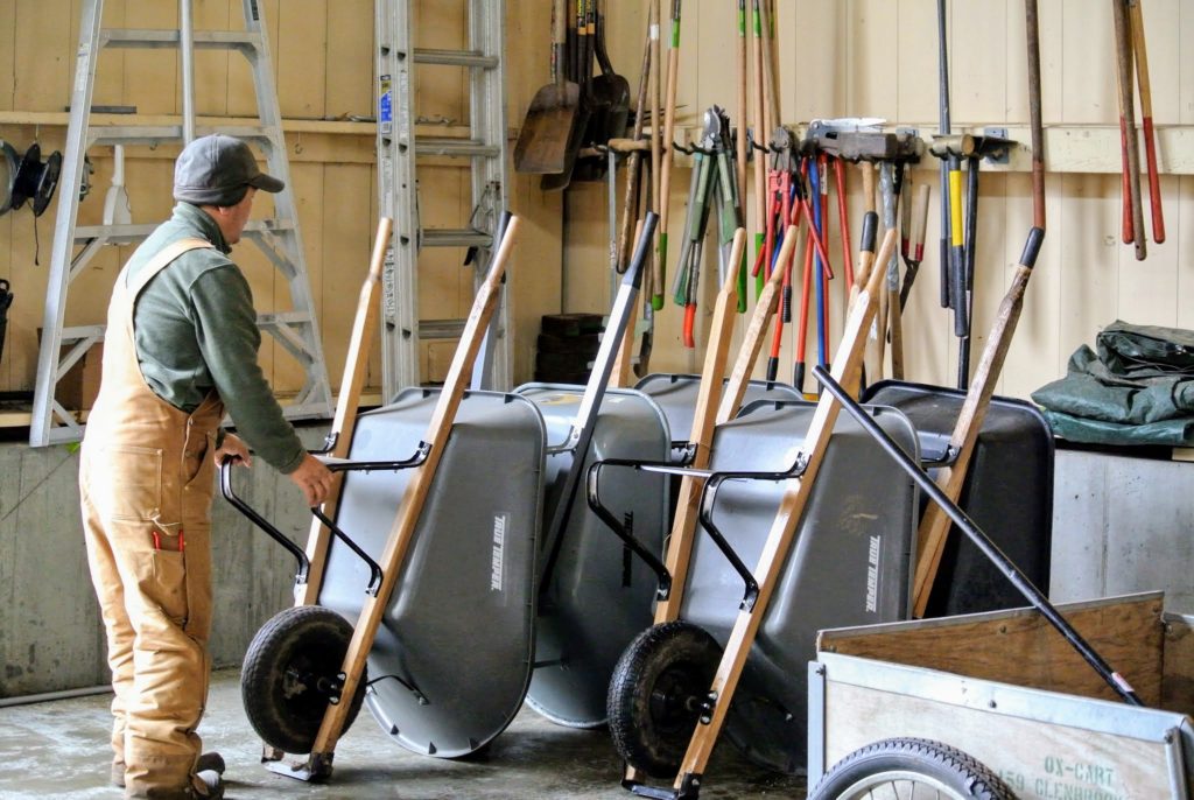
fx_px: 2690
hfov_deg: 25.0
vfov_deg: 16.9
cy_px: 400
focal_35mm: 81
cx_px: 597
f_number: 3.8
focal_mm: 30
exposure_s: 1/30
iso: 720
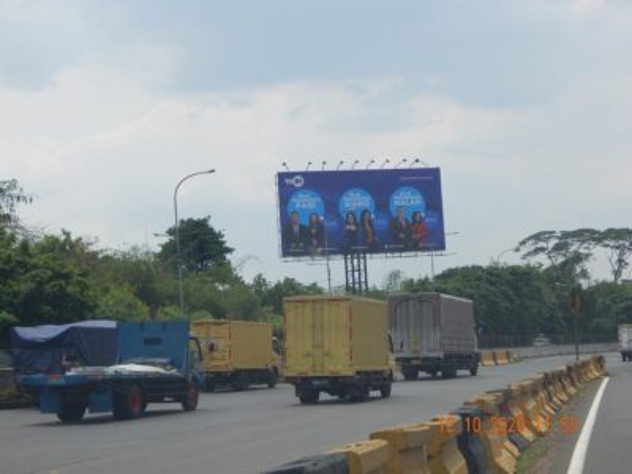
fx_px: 1369
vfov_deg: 19.6
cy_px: 237
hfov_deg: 26.0
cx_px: 316
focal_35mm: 75
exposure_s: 1/400
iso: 125
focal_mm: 13.5
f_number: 4.2
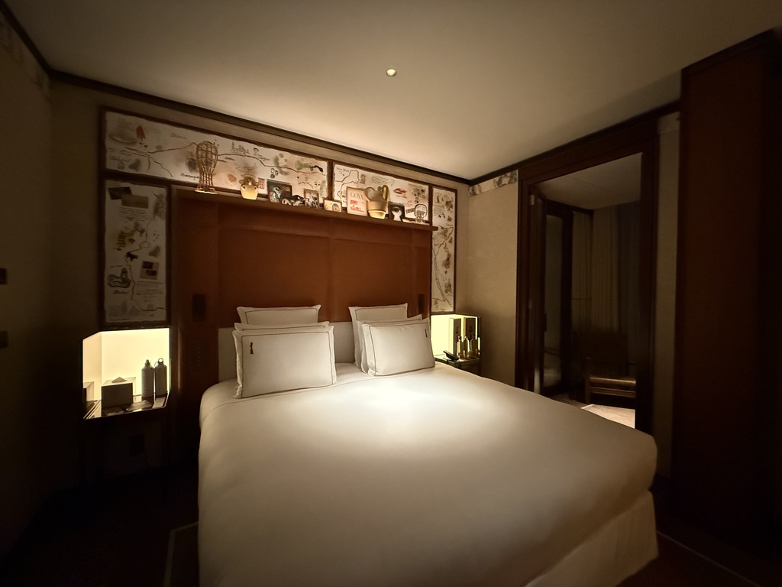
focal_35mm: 14
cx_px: 391
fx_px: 316
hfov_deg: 102.1
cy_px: 294
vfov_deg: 85.7
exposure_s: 1/51
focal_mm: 2.22
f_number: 2.2
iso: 1600
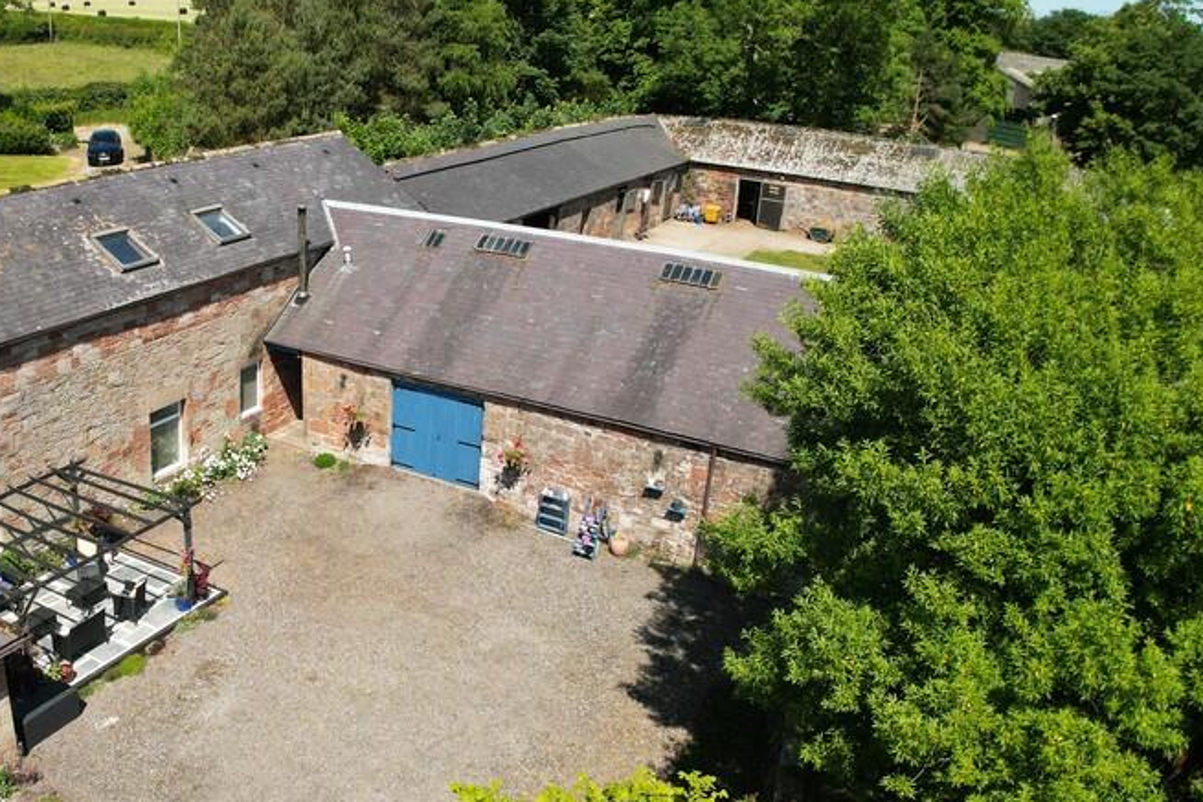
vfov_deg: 34.1
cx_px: 298
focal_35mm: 39
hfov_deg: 47.6
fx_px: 1303
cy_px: 479
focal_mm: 6.72
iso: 100
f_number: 1.7
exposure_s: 1/2000
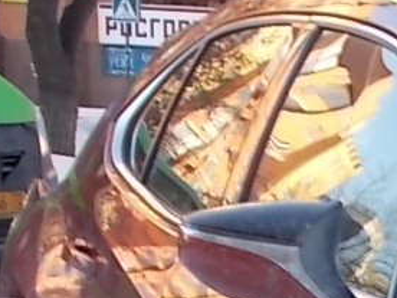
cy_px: 672
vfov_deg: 6.3
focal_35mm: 226
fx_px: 2592
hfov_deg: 7.9
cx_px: 1066
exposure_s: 1/80
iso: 80
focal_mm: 6.9
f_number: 3.9
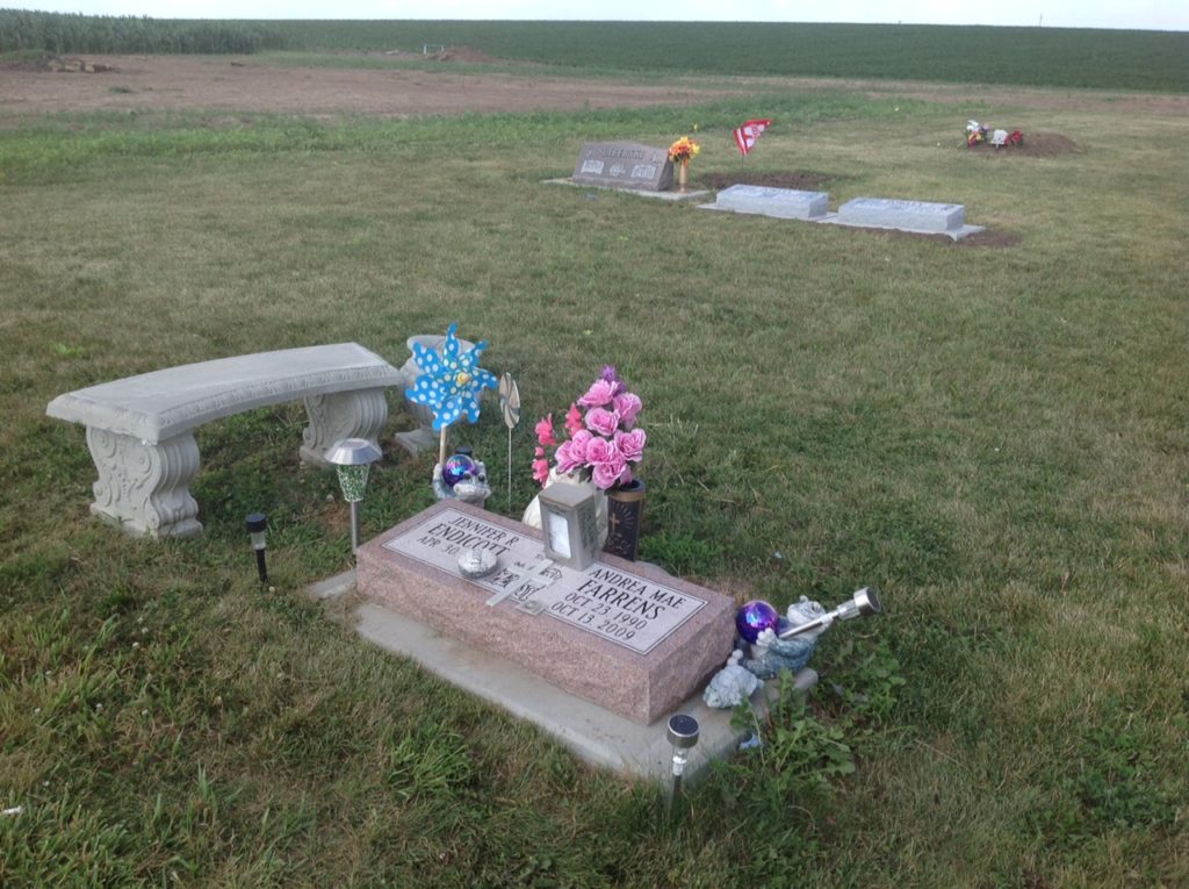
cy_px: 444
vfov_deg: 40.6
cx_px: 594
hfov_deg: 52.7
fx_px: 1201
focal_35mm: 35
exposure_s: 1/703
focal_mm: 4.28
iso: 50
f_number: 2.4
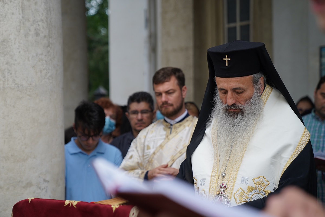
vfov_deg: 19.5
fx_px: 632
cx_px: 162
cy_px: 108
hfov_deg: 28.8
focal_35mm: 70
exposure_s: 1/1600
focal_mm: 70
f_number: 2.8
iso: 320
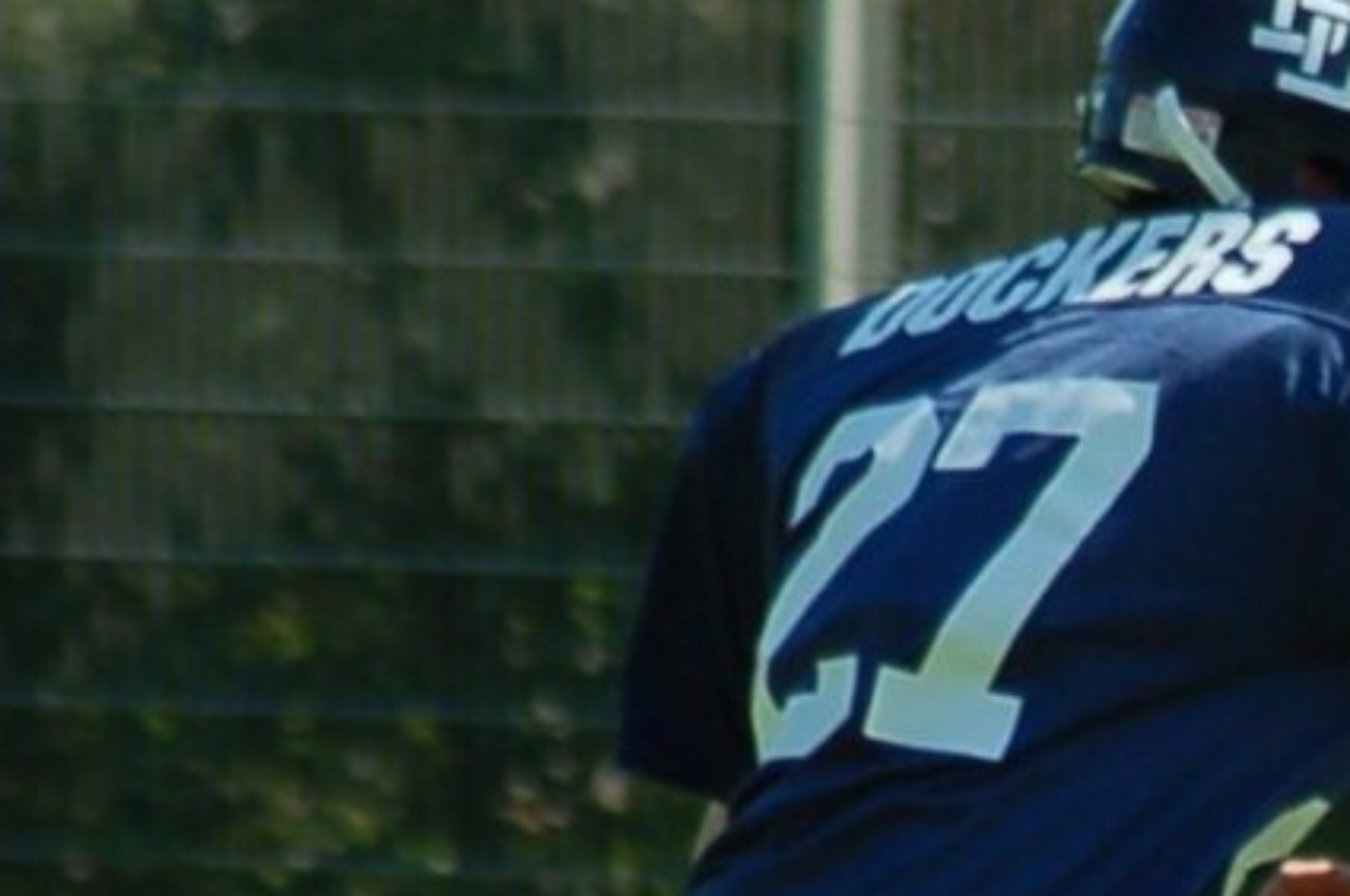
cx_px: 2897
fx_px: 39262
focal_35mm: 1049
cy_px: 1411
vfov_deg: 1.3
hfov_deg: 2.0
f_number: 4.5
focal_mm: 135
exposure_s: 1/1000
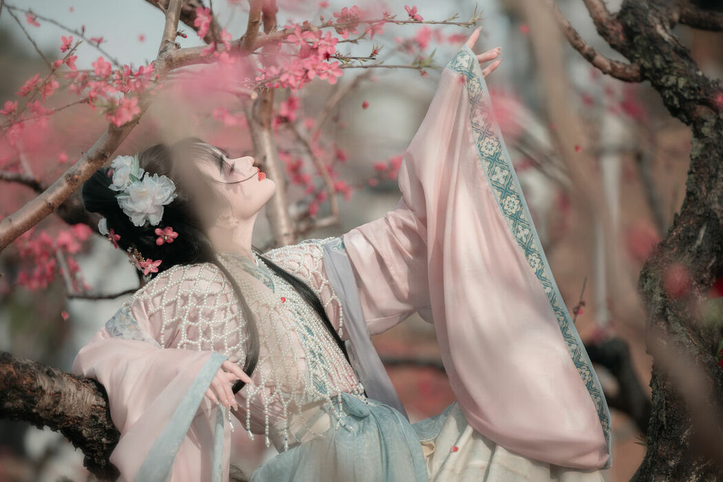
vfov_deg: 6.9
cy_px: 241
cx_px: 362
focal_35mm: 199
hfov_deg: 10.3
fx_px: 3996
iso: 50
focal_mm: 200
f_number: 2.8
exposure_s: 1/1600
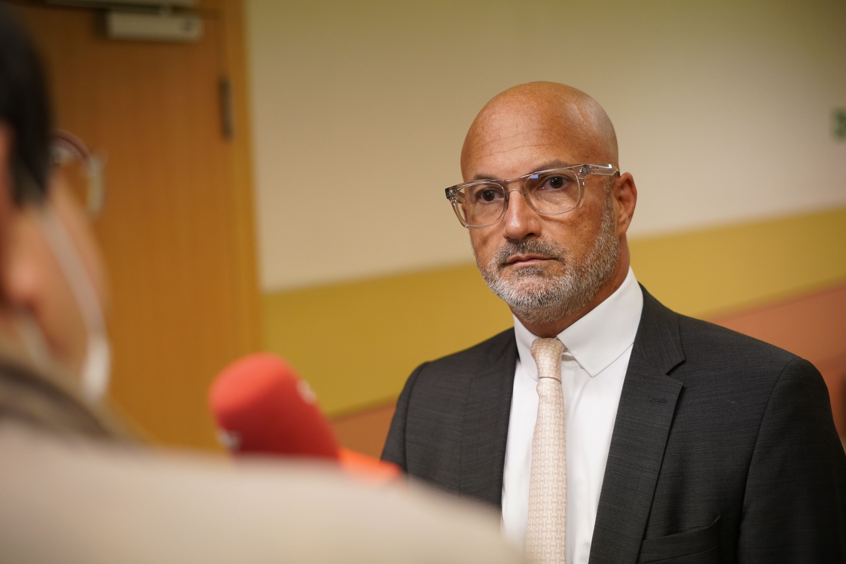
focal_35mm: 50
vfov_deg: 27.0
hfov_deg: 39.6
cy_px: 282
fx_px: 1175
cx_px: 423
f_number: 2.2
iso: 2000
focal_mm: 50
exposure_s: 1/250
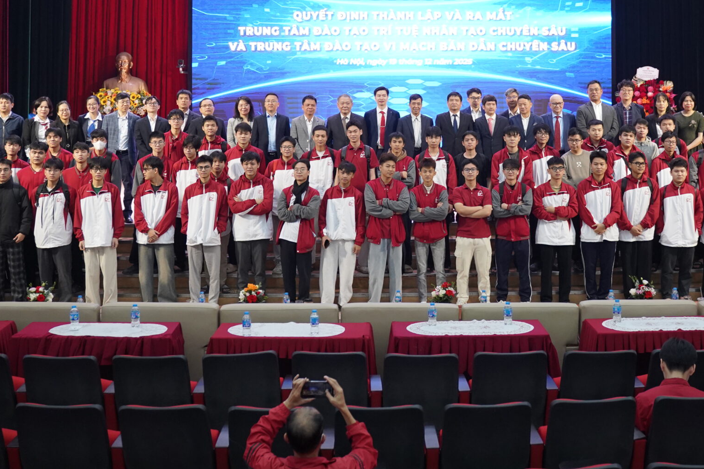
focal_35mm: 47
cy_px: 92
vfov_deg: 28.0
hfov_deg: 41.8
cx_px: 411
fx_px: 919
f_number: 2.8
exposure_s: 1/200
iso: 3200
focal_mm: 28
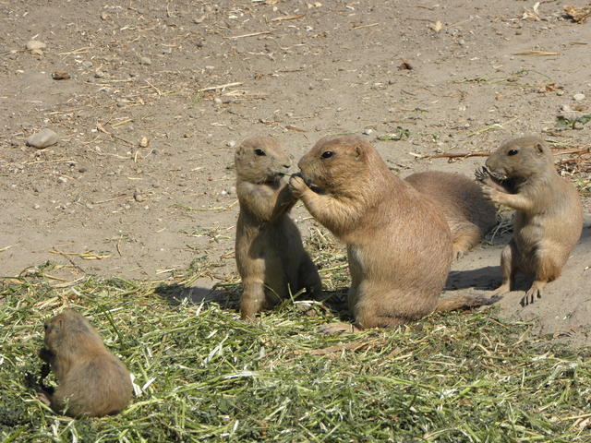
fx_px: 2527
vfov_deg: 10.0
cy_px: 222
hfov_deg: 13.3
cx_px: 296
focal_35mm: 148
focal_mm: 26.39
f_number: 5.6
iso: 64
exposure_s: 1/320
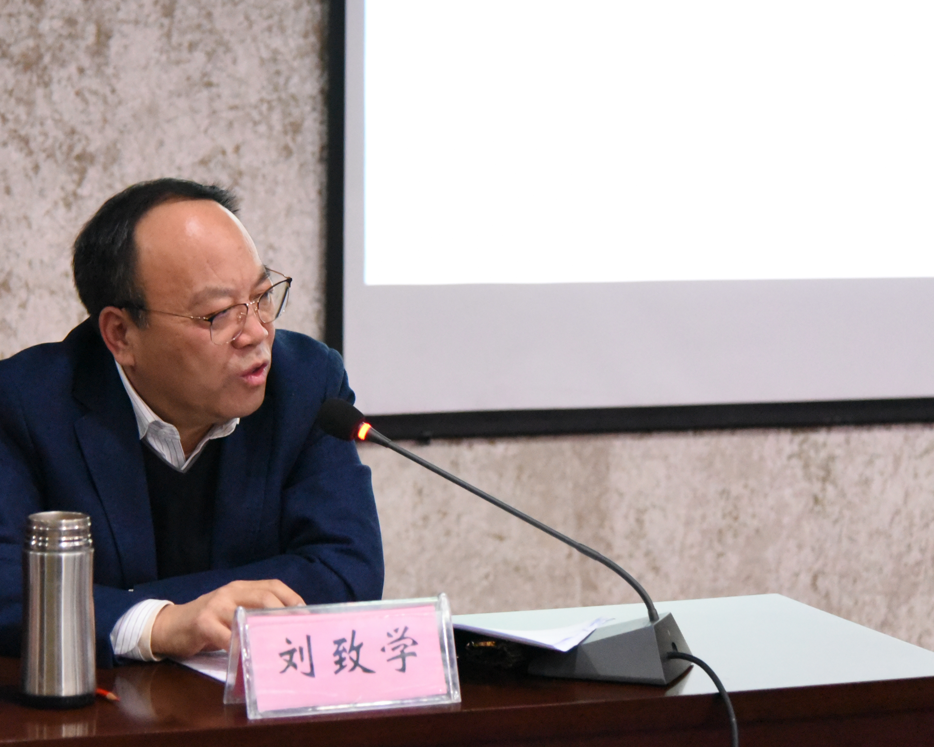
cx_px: 352
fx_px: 2239
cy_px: 348
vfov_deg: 18.9
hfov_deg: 23.5
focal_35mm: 81
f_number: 4
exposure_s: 1/80
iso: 12800
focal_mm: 65
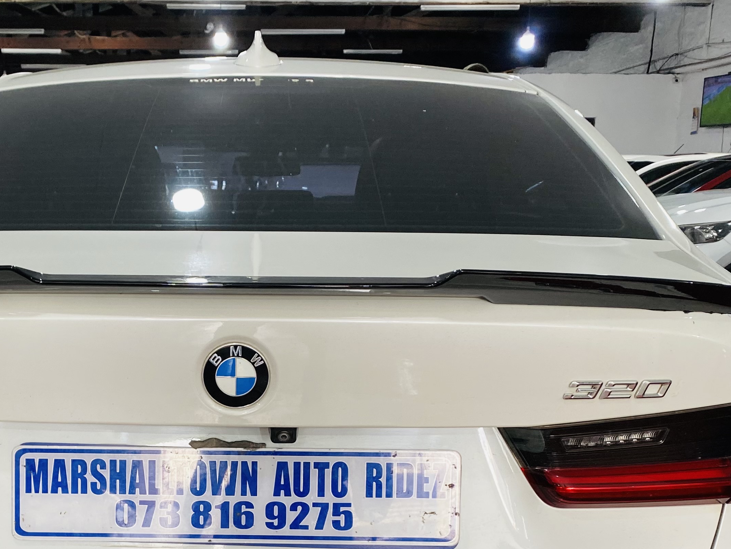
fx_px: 1035
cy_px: 505
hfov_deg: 38.5
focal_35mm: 49
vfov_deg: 28.4
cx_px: 249
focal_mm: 4.25
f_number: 1.8
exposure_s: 1/100
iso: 100
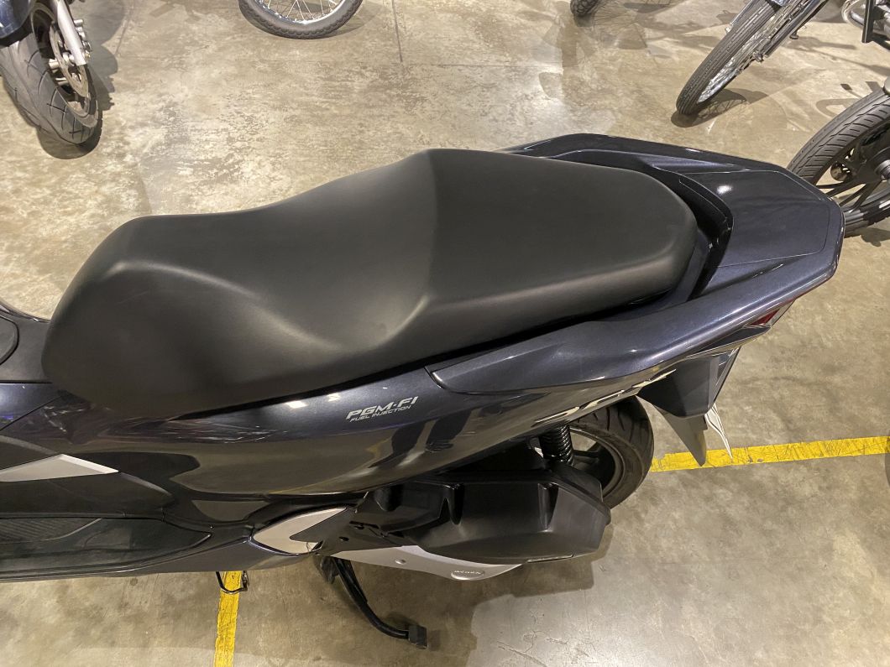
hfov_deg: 67.3
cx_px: 445
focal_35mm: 26
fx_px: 668
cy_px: 334
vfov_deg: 53.1
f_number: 1.8
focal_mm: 4.25
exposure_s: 1/50
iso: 400
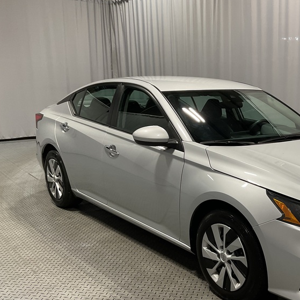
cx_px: 245
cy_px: 189
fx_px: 431
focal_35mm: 44
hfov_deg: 36.8
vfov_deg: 38.1
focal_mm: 3
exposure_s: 1/60
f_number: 1.8
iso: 40
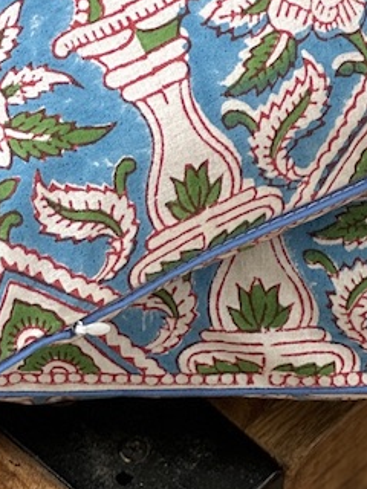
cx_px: 115
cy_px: -275
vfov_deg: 7.1
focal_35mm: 274
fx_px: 3873
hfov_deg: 5.4
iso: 50
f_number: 2.8
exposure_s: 1/99
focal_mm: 9
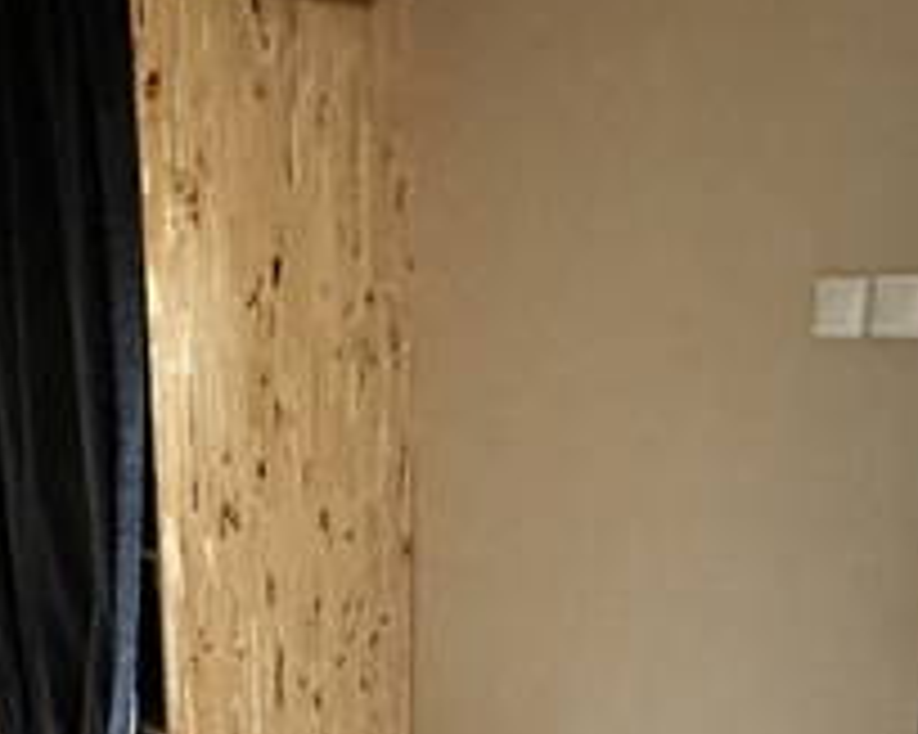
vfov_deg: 26.4
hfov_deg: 35.1
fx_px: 1439
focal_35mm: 53
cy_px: 806
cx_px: 320
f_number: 2.2
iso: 1250
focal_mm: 2.22
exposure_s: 1/53
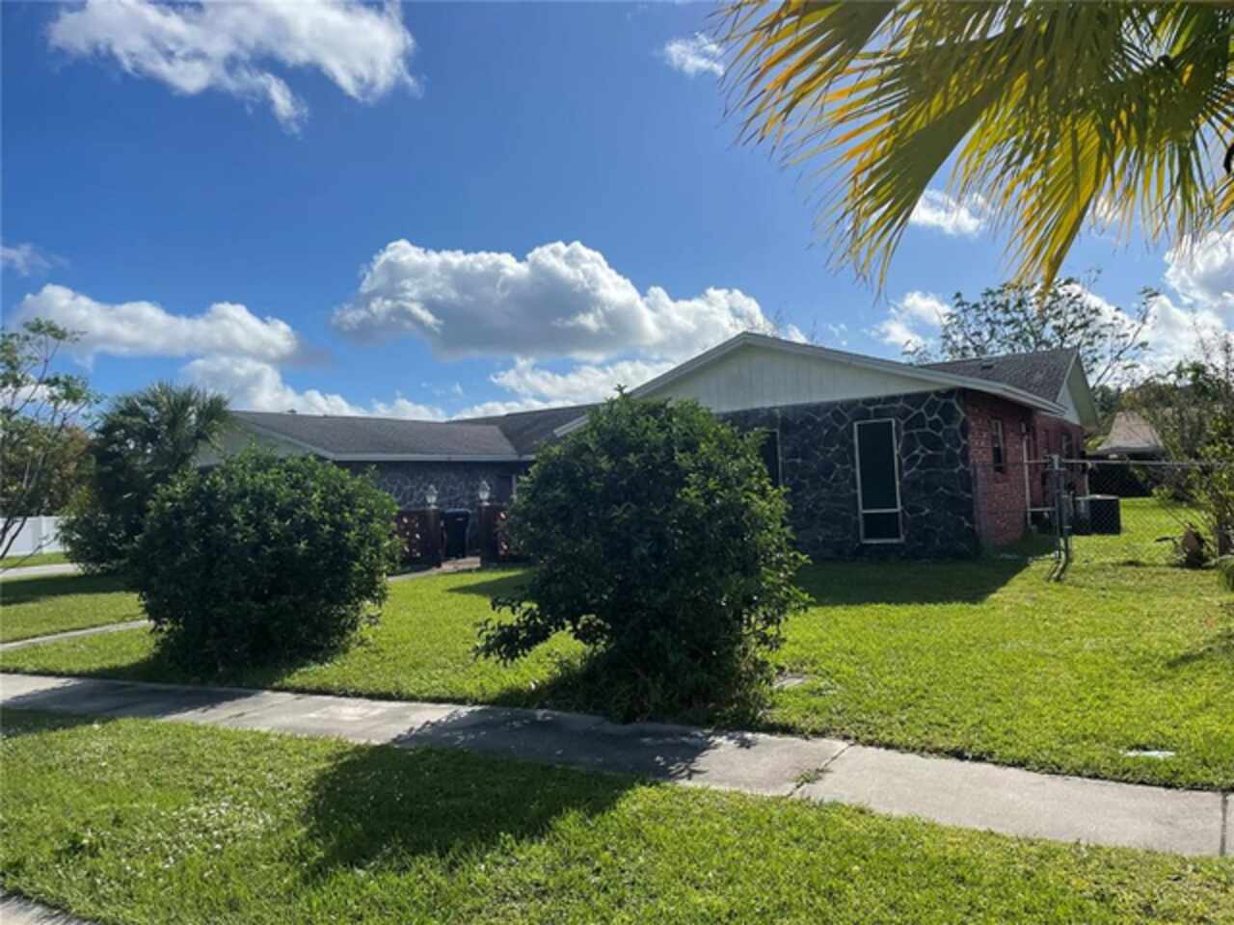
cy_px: 462
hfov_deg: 67.3
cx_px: 617
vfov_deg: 53.1
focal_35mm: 26
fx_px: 927
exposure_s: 1/5814
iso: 32
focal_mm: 4.2
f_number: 1.6
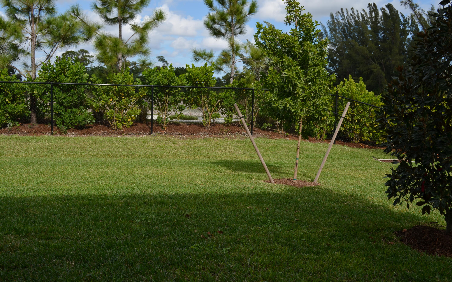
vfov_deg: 34.4
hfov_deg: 52.7
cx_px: 224
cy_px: 140
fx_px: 456
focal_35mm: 37
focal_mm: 24
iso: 100
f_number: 8
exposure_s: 1/250
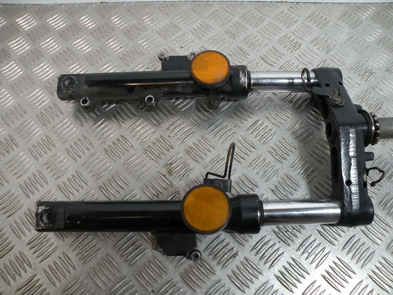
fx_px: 307
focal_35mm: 27
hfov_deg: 65.3
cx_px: 196
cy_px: 148
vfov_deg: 51.4
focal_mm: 4.7
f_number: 2.8
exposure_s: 1/61.2
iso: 67
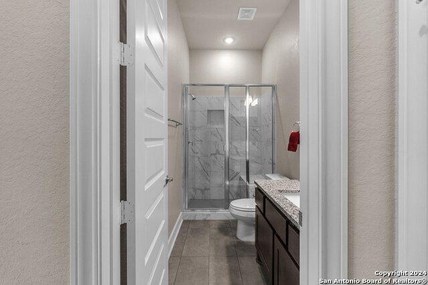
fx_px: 166
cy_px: 142
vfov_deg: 81.2
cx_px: 214
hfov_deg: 104.2
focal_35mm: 14
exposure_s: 1/125
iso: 1000
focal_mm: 14
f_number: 6.3
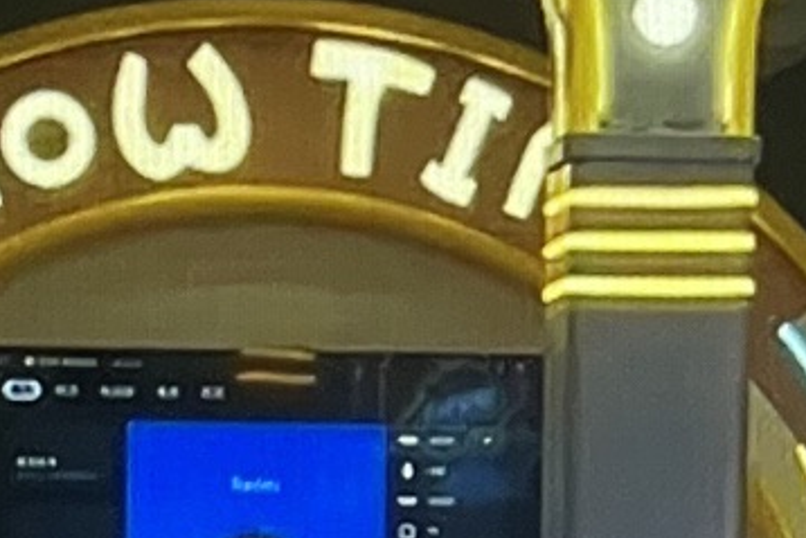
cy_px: 284
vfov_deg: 4.6
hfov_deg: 6.8
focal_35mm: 302
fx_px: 6764
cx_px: 462
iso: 200
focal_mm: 6
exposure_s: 1/60
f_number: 2
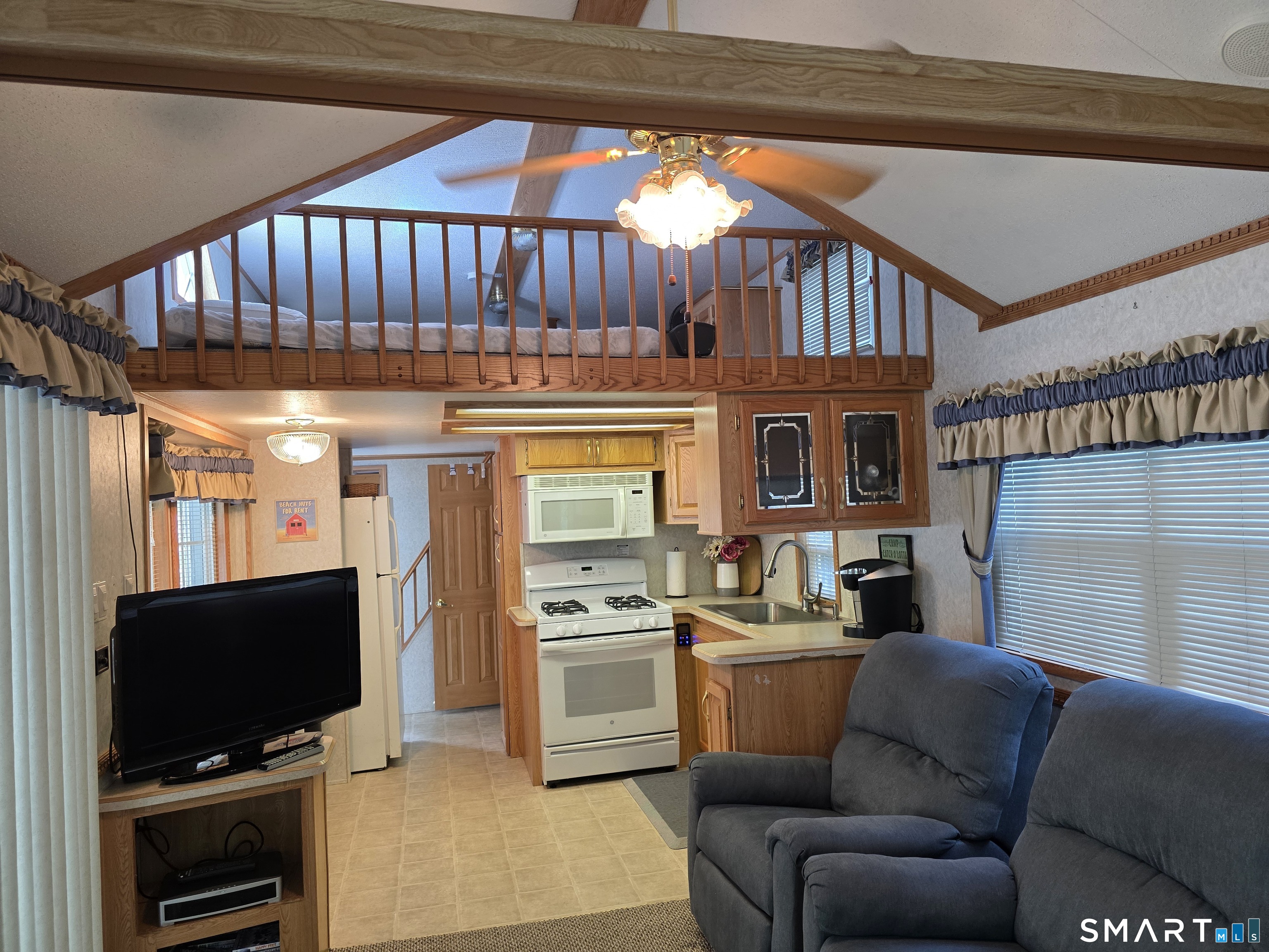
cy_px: 476
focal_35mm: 23
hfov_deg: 73.9
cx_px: 634
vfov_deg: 58.9
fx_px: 843
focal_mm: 6.3
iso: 200
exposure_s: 1/120
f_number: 1.7
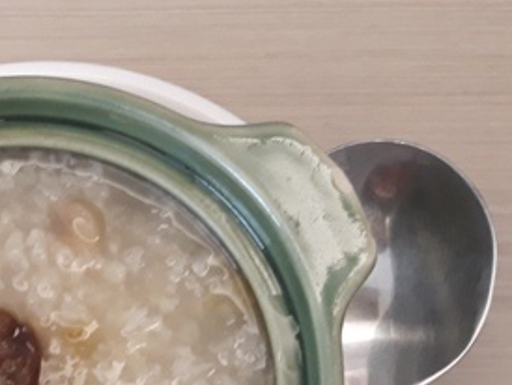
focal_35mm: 63
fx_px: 933
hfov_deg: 28.9
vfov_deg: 22.9
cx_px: 9
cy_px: 323
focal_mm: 3.71
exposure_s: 1/40
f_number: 1.7
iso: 160
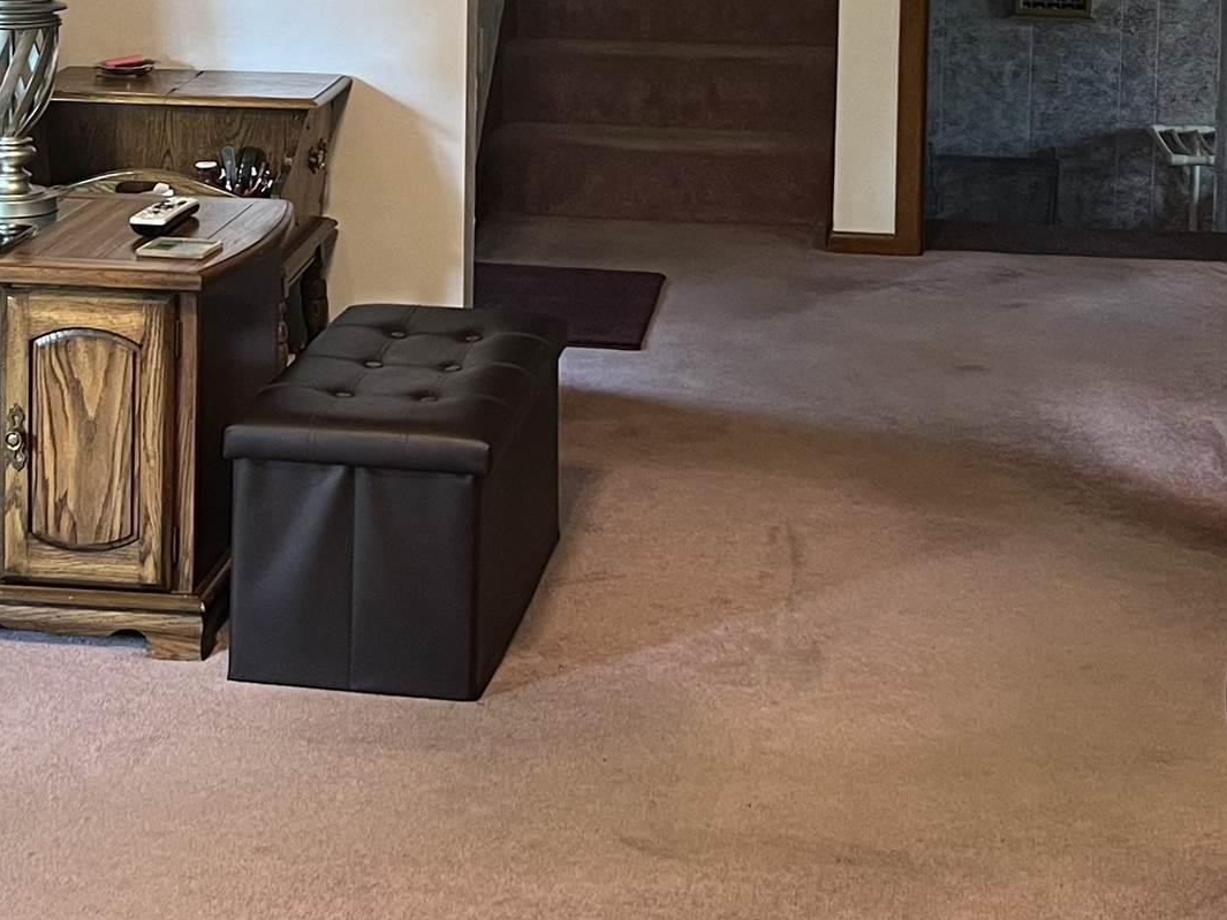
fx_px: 2659
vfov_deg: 19.0
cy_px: -55
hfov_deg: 25.9
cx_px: 438
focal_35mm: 75
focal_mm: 5.7
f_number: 1.5
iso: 160
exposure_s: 1/60
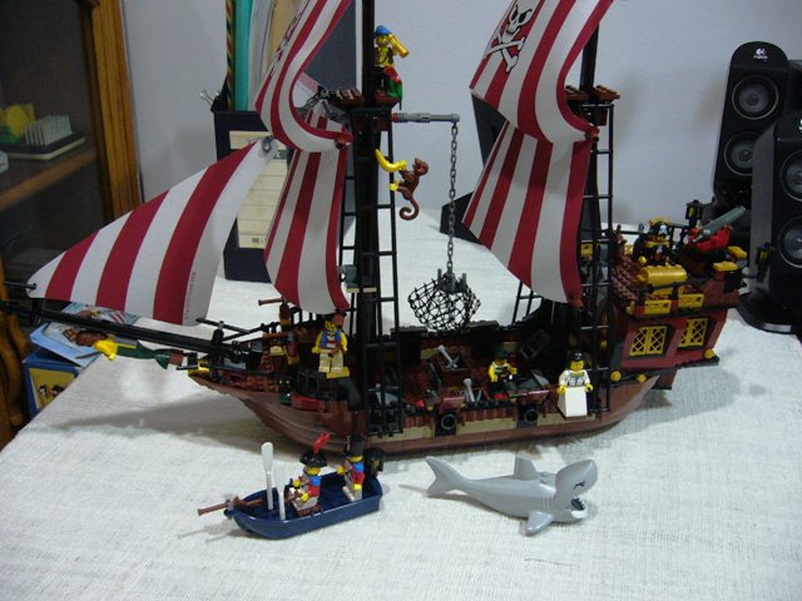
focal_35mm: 35
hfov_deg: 52.6
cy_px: 300
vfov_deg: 40.7
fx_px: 811
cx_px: 401
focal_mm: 5.8
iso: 200
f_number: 2.8
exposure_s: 1/8
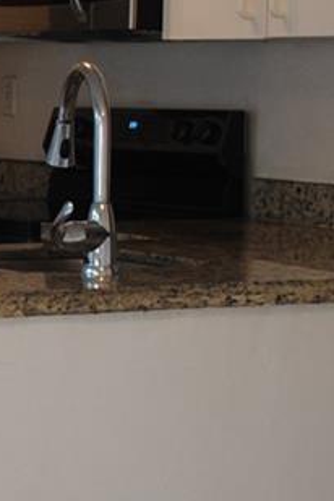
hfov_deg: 9.0
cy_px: 242
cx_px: -413
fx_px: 1948
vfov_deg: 14.7
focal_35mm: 140
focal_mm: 18
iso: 200
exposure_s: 1/60
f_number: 4
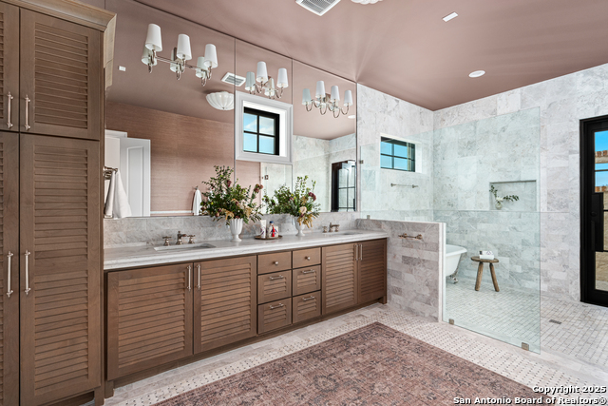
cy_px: 203
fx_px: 270
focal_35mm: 16
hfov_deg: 96.7
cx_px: 304
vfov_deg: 73.8
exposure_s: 1/1.25
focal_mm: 16
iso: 400
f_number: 8
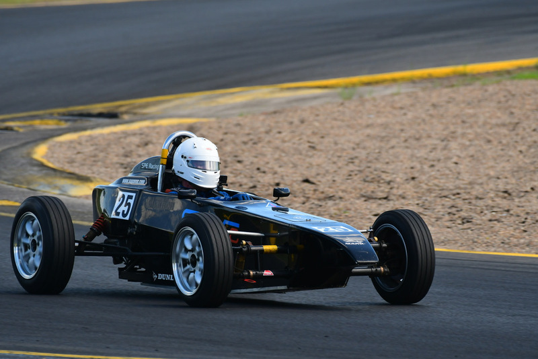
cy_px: 180
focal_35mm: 750
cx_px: 269
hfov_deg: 2.7
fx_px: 11212
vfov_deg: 1.8
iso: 500
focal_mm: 500
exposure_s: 1/640
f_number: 7.1
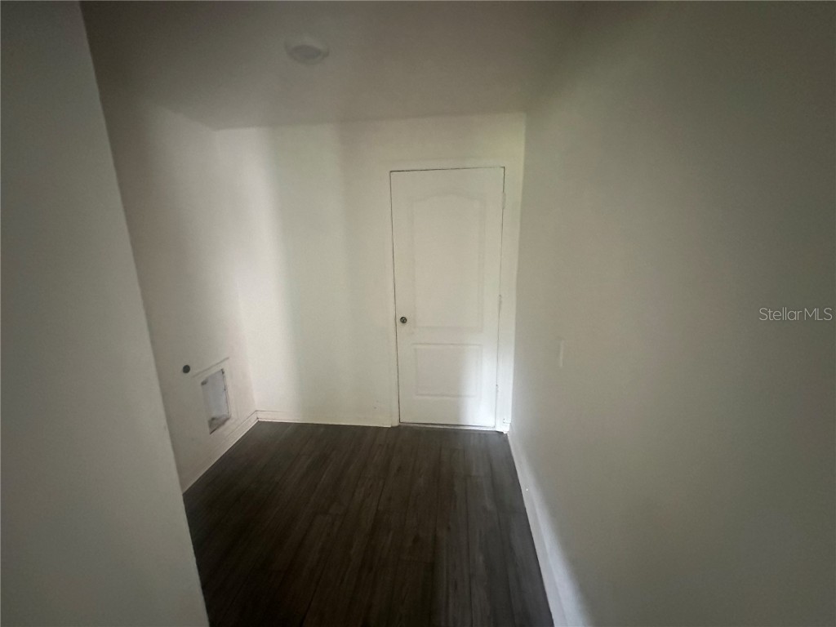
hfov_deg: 102.1
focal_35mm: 14
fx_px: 338
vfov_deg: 85.7
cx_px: 418
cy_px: 314
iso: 1250
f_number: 2.2
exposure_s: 1/55
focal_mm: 2.22
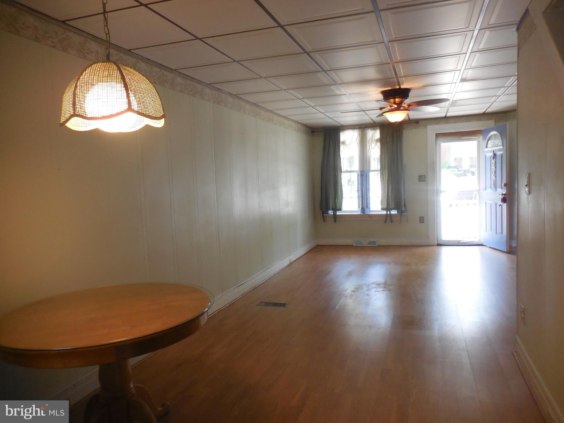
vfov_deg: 54.9
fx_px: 407
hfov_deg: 69.4
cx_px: 282
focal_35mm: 25
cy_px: 212
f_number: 3.7
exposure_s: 1/30
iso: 360
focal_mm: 4.5
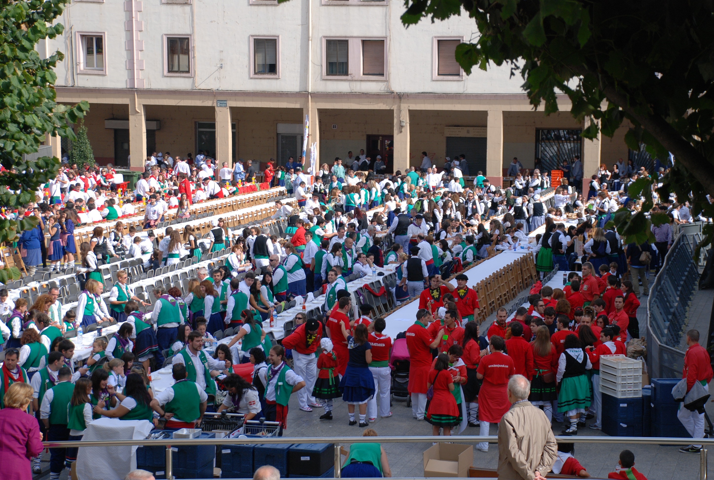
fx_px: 1729
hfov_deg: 23.3
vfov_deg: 15.8
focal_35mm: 87
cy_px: 240
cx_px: 357
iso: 200
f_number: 5.6
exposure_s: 1/500
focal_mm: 58
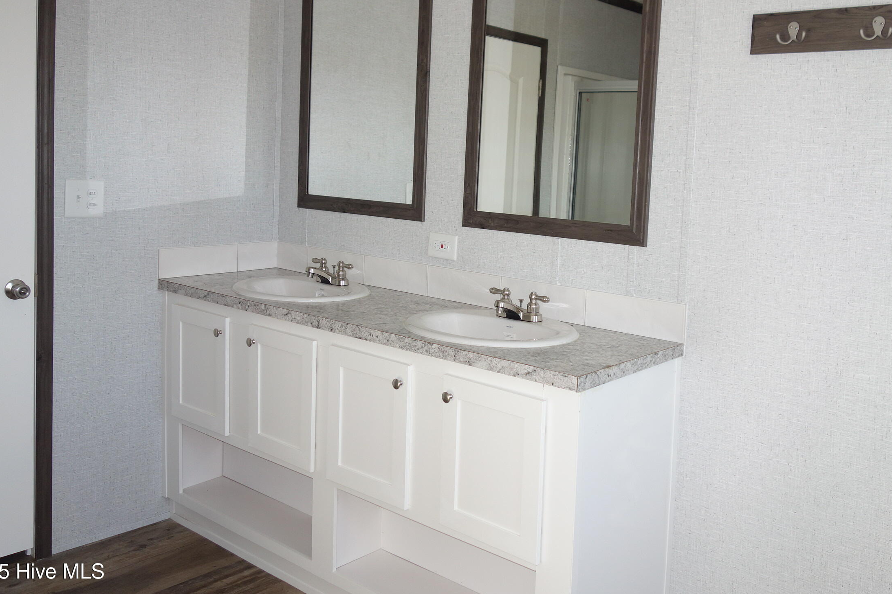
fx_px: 867
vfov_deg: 37.7
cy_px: 234
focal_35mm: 35
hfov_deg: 54.3
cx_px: 503
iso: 125
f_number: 2.5
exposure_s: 1/100
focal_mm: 10.4
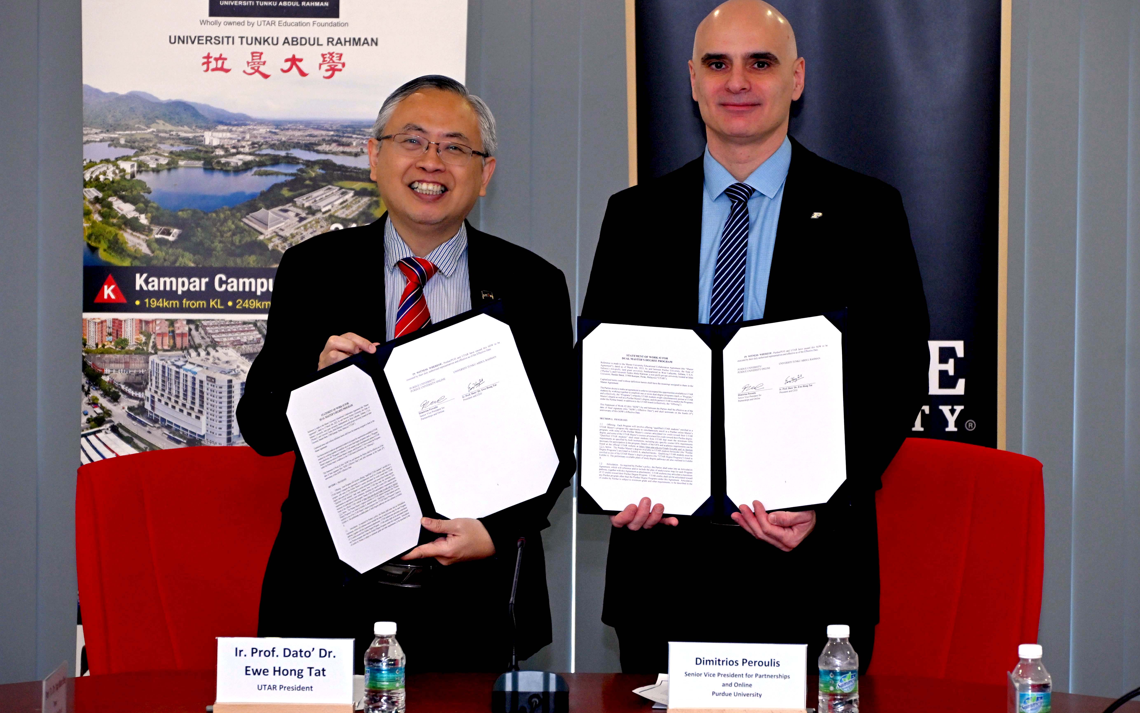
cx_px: 567
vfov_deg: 11.2
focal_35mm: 117
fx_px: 3635
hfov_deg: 17.8
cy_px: 339
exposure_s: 1/125
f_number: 5.3
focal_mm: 76
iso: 1000
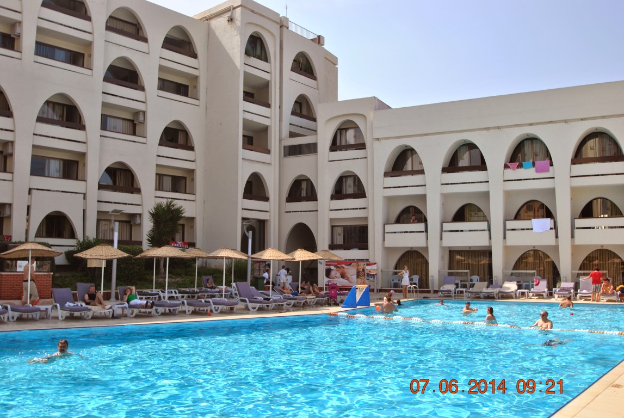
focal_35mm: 33
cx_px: 312
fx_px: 573
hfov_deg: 57.2
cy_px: 209
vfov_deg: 40.1
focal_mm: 22
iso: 100
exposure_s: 1/200
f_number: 7.1
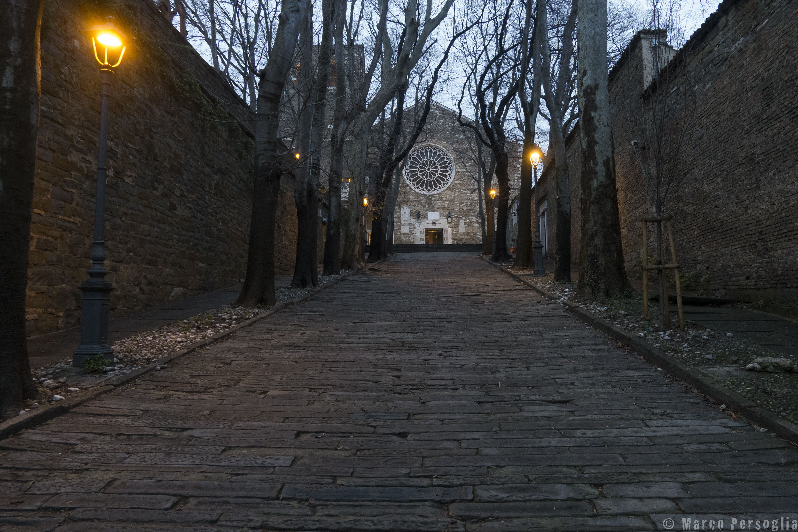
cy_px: 266
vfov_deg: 53.1
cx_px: 399
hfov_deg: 73.7
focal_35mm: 24
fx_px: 532
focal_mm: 8.8
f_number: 4.5
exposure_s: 1/30
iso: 1600
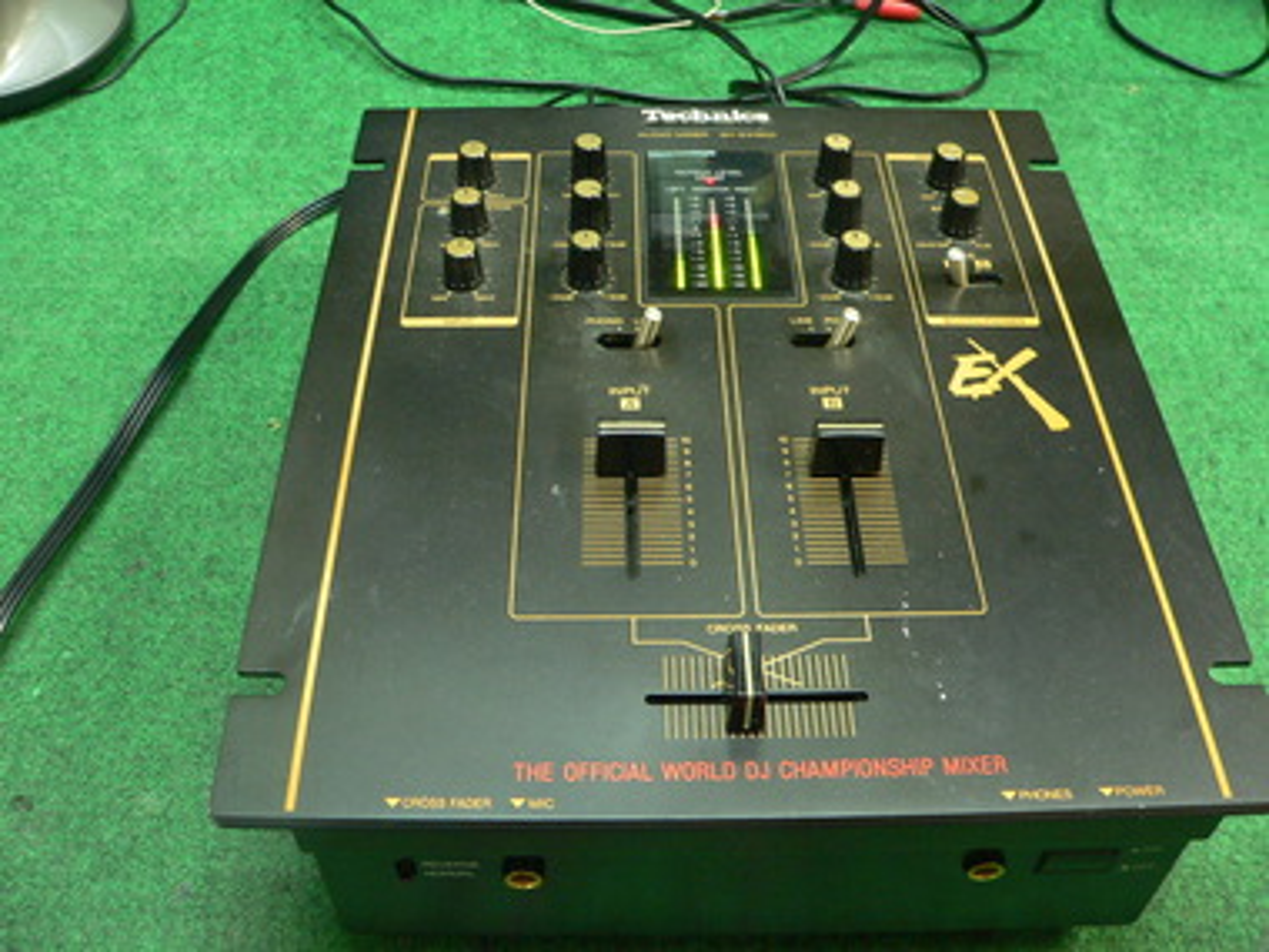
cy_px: 476
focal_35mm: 36
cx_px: 634
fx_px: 1320
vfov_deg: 39.7
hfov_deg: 51.4
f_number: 2.8
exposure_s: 1/5
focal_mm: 6
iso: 200
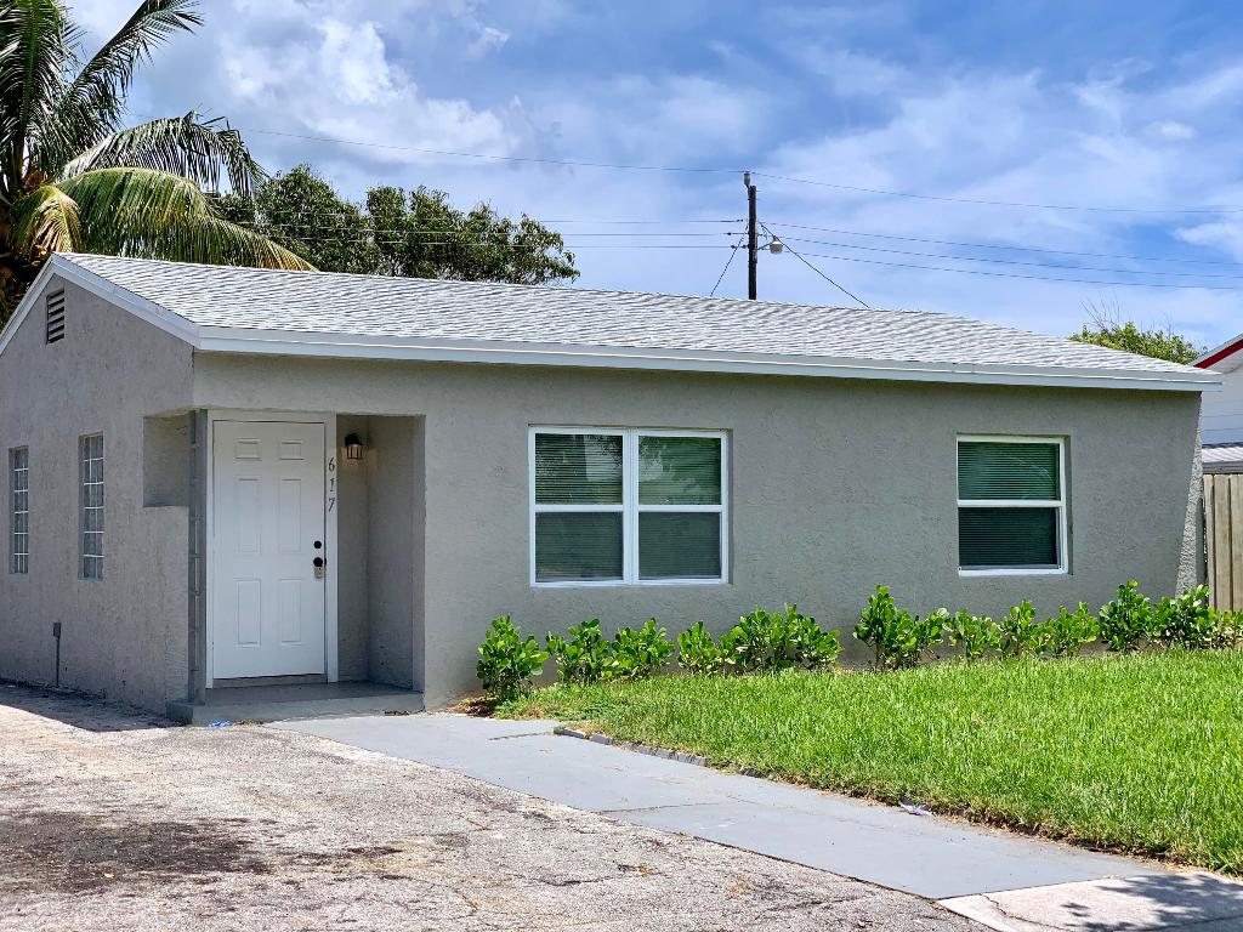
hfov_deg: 36.8
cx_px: 622
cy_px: 466
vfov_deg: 28.0
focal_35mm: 52
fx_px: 1867
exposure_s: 1/1497
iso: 16
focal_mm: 6
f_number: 2.4
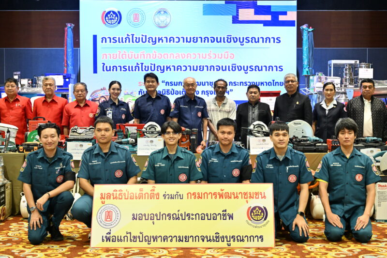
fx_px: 537
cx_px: 194
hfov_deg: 39.6
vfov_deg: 27.0
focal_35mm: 50
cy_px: 129
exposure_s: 1/100
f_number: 5.6
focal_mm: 50
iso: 2500
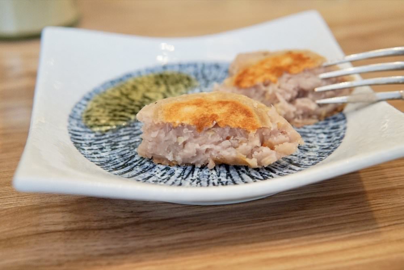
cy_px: 135
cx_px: 202
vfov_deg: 29.9
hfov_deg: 43.6
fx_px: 505
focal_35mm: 45
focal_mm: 30
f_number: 4
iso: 1250
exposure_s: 1/160
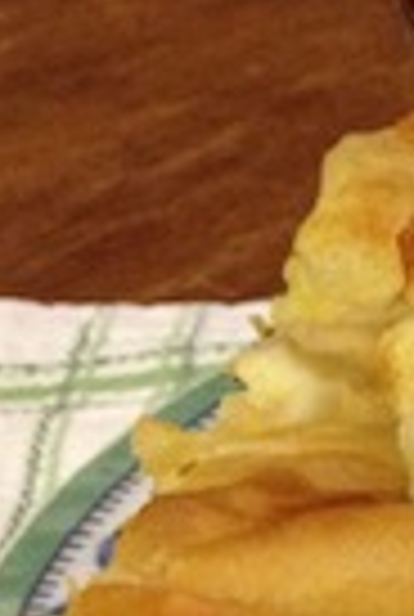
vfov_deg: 12.7
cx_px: 1188
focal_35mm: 159
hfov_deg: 7.7
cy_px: 598
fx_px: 2729
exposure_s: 1/20
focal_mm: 4.28
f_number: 2.4
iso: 320
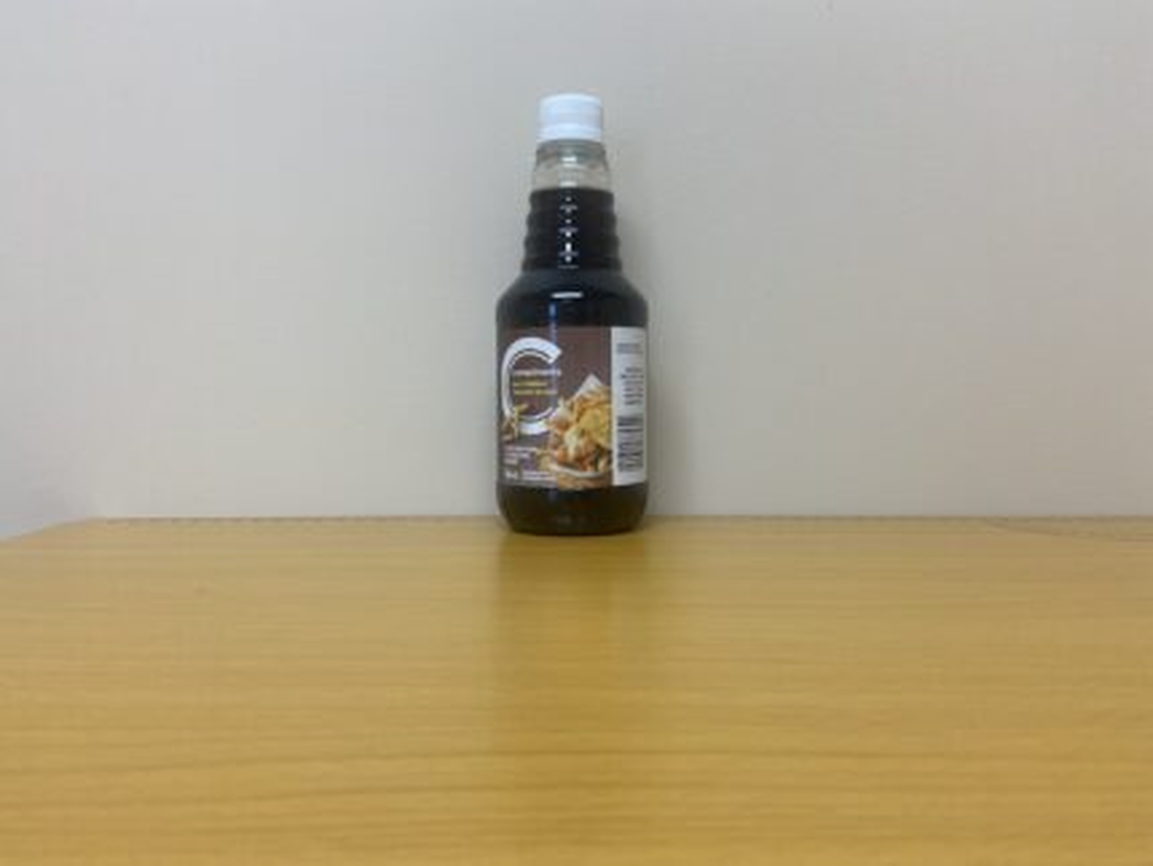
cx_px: 576
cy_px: 433
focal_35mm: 26
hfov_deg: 67.3
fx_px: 866
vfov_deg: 53.1
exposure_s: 1/120
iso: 125
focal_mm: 4.25
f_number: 1.8
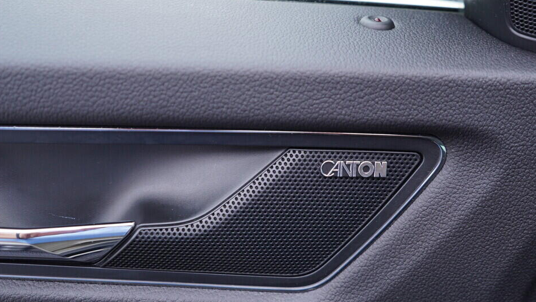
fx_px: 583
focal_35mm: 41
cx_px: 285
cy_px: 185
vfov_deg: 28.9
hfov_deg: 49.4
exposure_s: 1/40
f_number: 2.8
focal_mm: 24
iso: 200
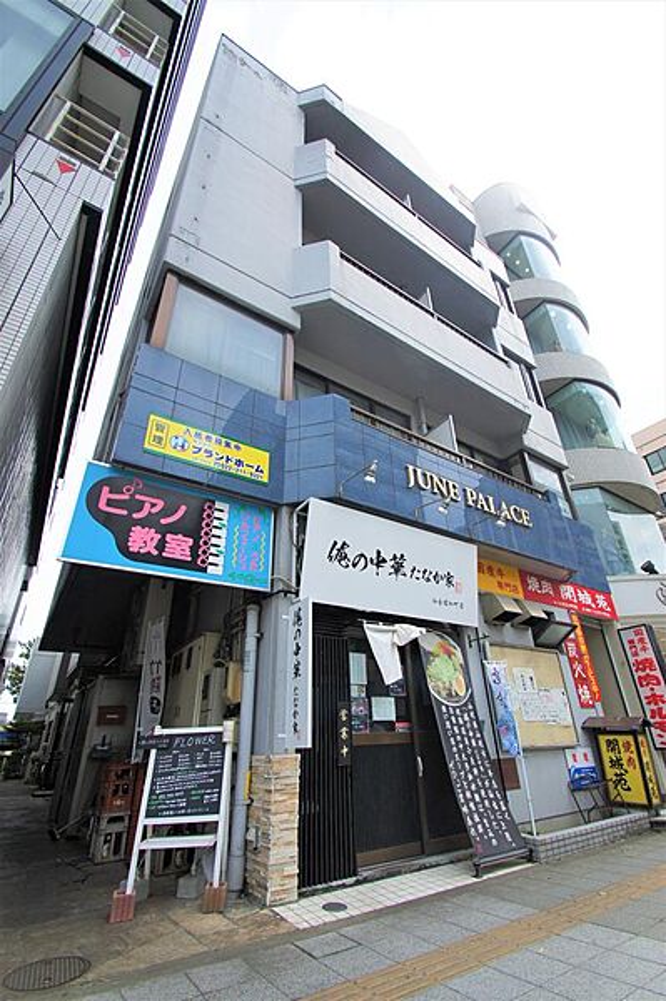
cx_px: 333
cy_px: 500
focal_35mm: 15
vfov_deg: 100.4
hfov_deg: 77.2
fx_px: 417
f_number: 7.1
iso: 100
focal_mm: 10
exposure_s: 1/200
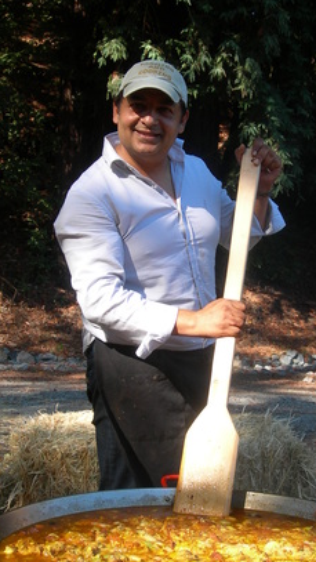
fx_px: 908
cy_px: 282
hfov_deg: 19.7
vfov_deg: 34.4
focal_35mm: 61
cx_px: 184
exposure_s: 1/95.7
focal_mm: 7.8
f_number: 4.8
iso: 50
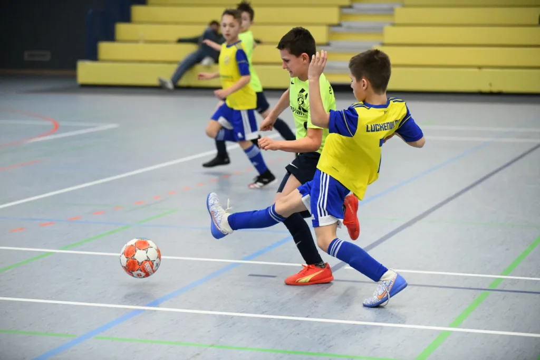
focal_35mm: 100
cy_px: 180
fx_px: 1499
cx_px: 270
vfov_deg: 13.7
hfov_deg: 20.4
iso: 14400
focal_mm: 100
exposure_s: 1/2500
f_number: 2.8
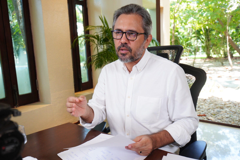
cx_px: 120
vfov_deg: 46.5
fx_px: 187
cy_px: 80
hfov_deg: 65.4
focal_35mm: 28
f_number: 5
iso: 2000
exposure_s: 1/160
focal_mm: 28
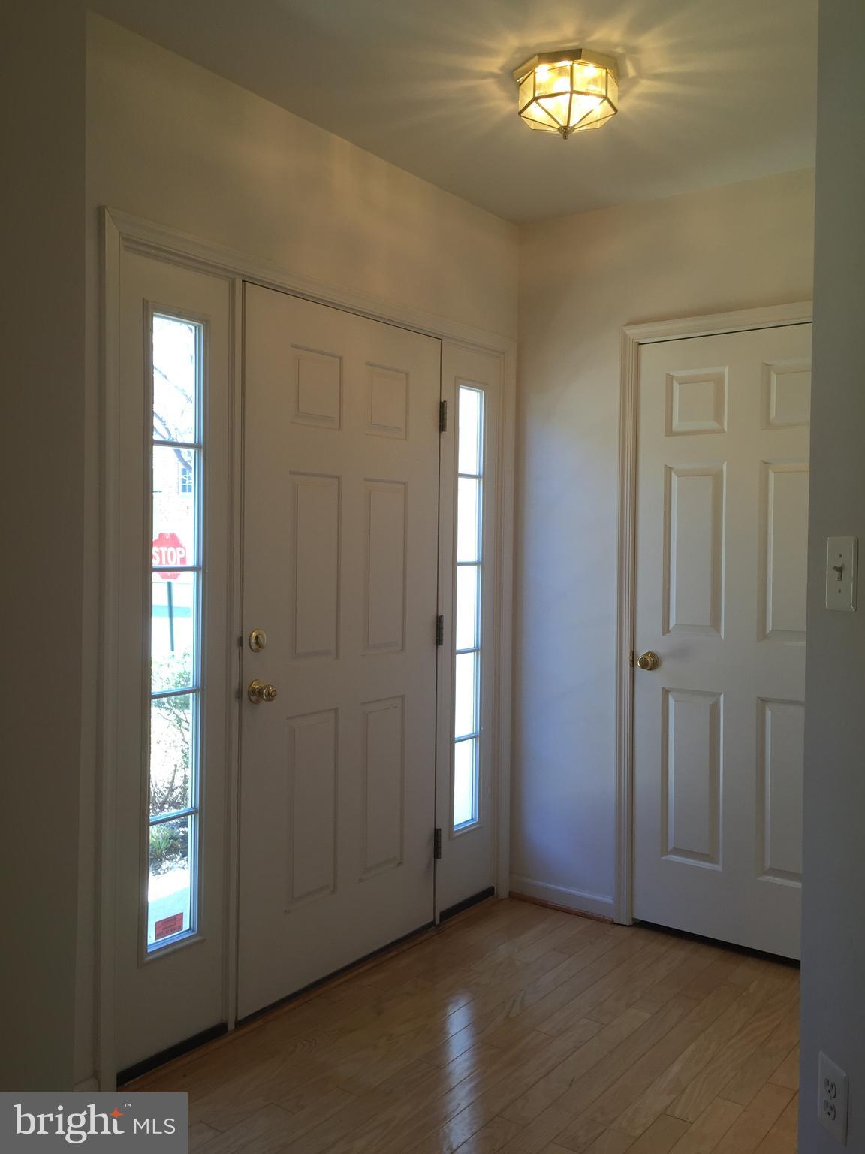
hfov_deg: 48.2
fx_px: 966
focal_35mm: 29
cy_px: 577
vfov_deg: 61.7
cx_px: 432
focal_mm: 4.15
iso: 32
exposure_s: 1/60
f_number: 2.2
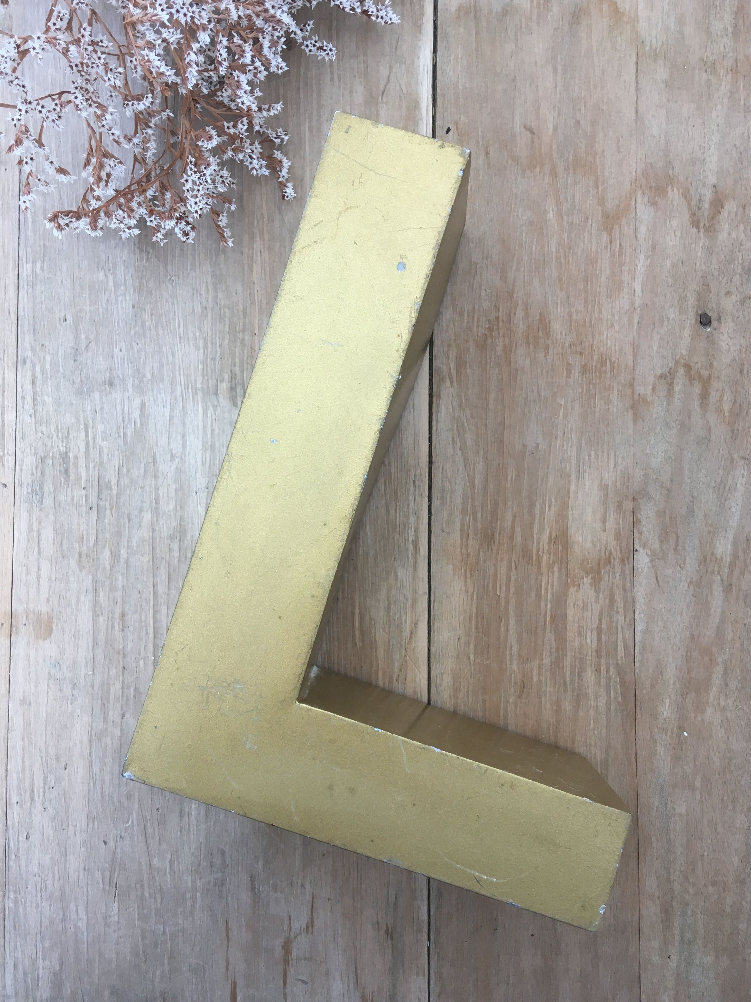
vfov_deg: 60.0
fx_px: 868
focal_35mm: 30
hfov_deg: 46.8
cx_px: 384
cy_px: 497
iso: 25
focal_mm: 4.15
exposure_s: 1/33
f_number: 2.2
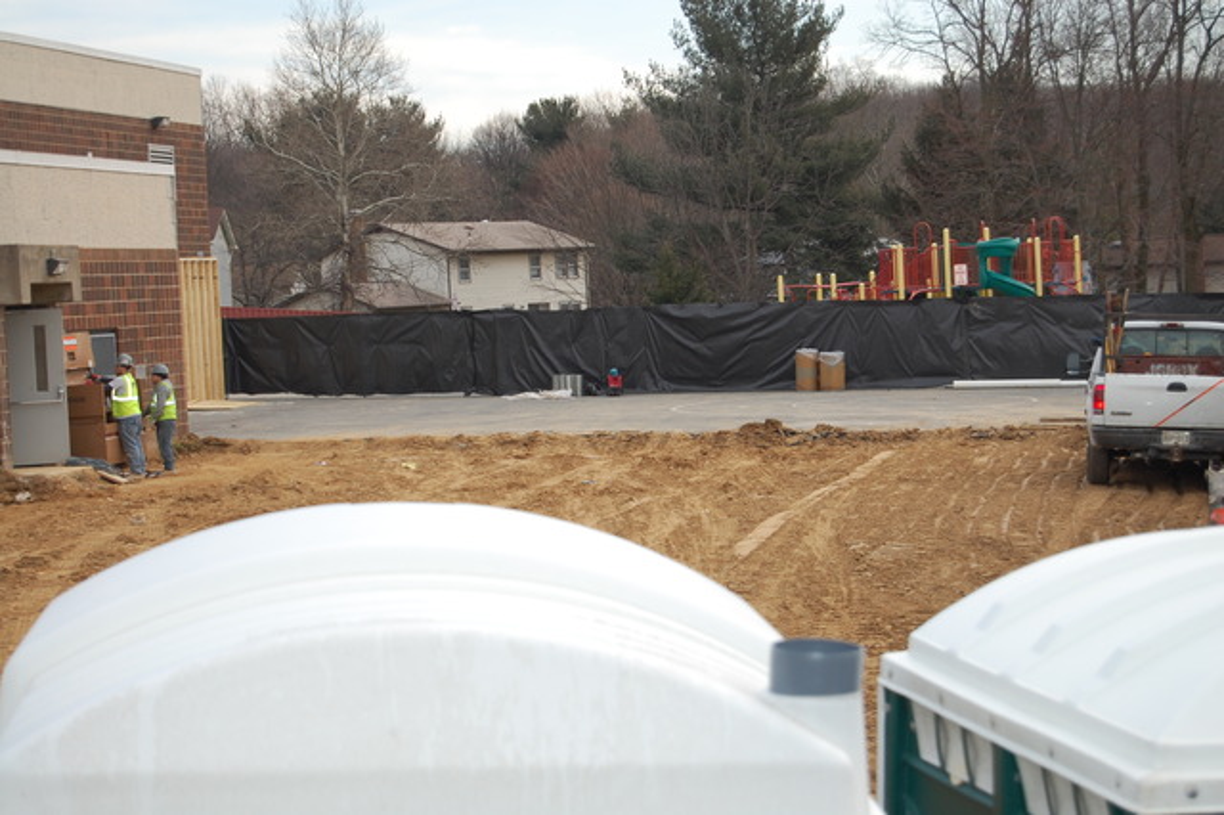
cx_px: 612
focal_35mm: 82
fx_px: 2803
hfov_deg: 24.6
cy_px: 408
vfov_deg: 16.5
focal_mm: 55
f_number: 5.6
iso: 280
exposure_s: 1/500
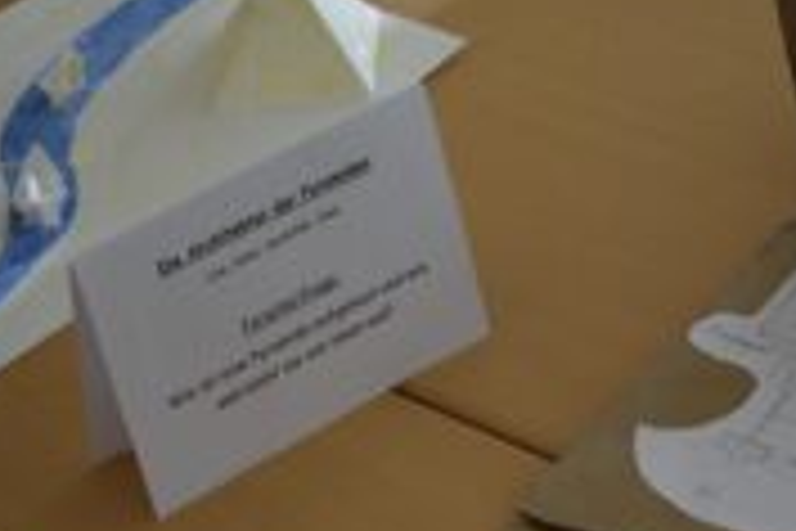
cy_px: 360
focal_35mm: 107
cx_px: 558
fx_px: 2366
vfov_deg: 12.8
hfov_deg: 19.0
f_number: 4.2
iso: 640
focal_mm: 30
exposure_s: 1/60
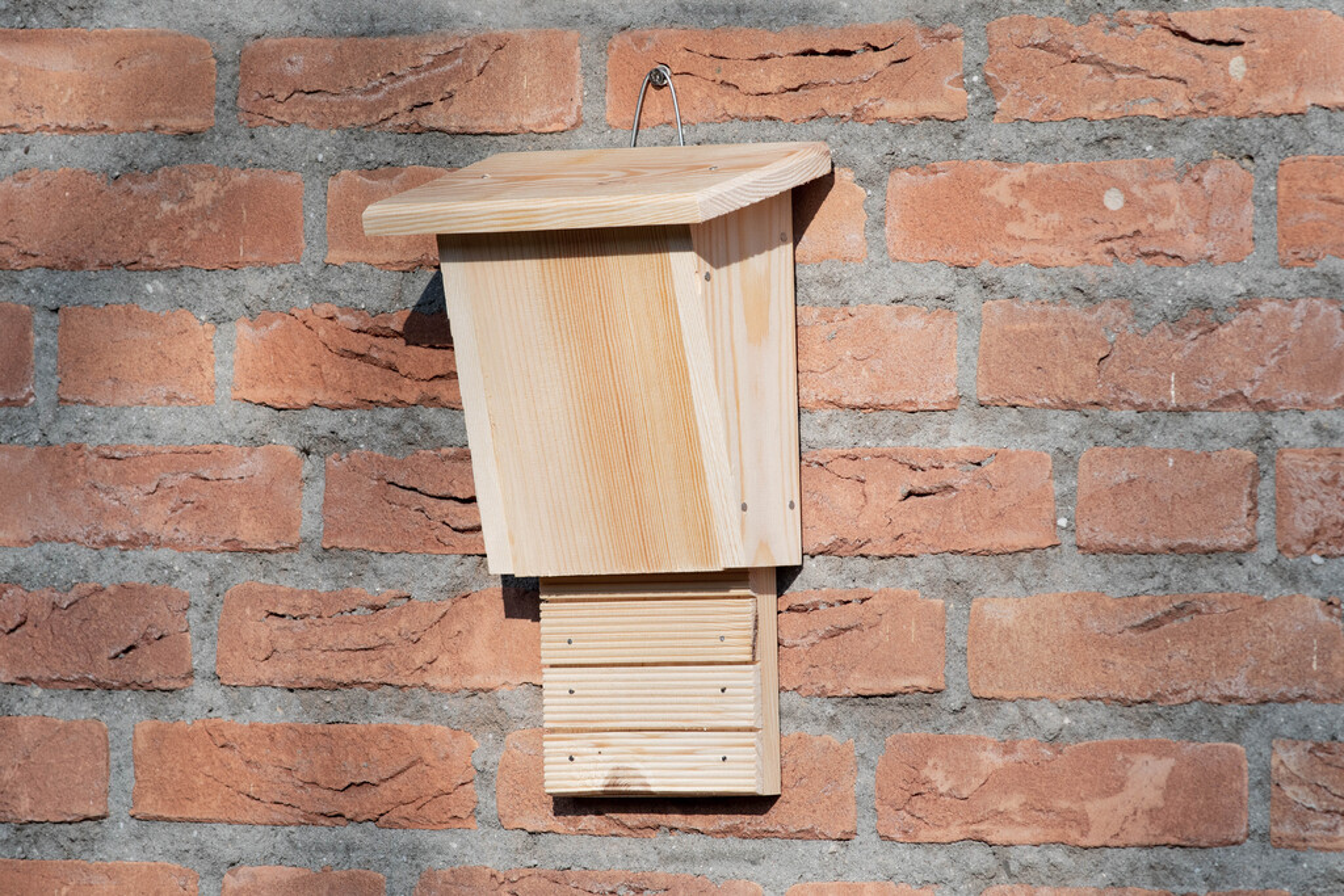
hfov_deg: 4.6
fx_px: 16801
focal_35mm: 450
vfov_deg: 3.1
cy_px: 448
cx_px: 672
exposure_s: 1/800
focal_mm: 300
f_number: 9
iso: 400
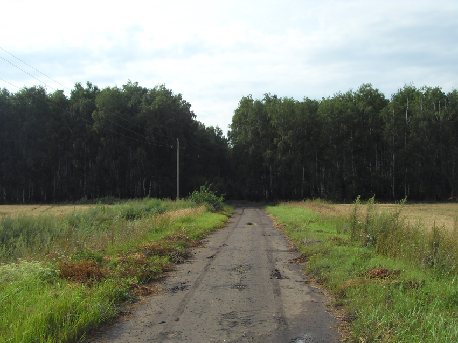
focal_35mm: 39
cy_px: 172
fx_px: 516
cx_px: 229
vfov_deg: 36.8
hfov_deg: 47.9
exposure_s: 1/250
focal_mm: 6.6
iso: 80
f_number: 6.2
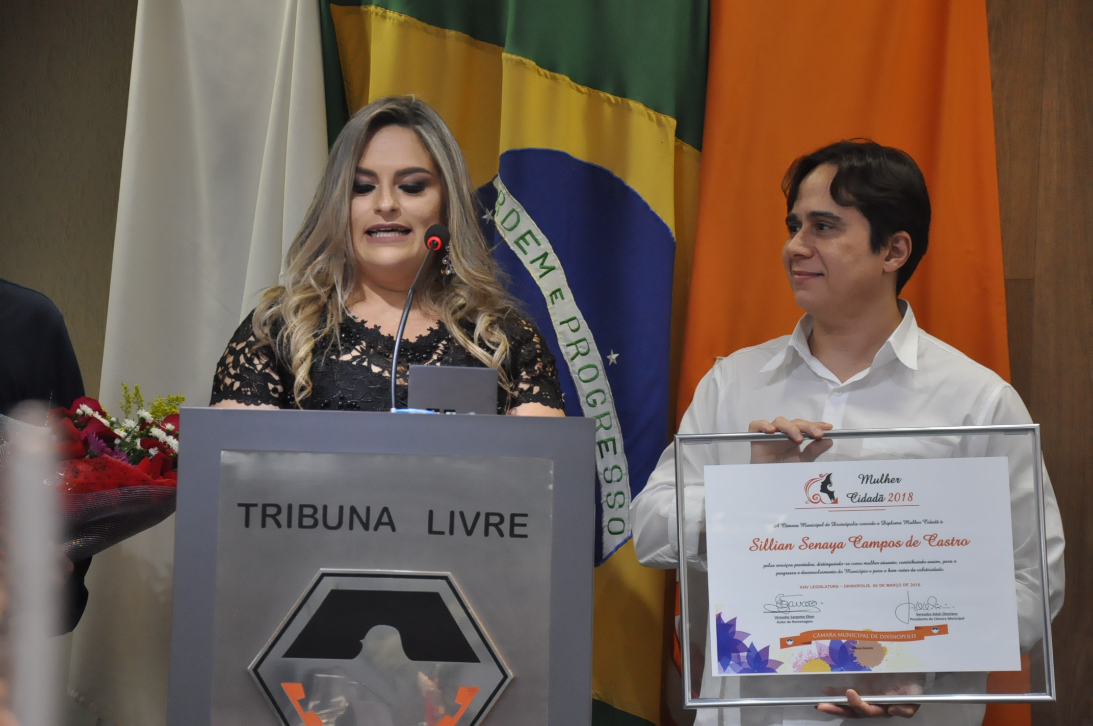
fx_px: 4185
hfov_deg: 14.9
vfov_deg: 9.9
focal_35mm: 138
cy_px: 363
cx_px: 546
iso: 2000
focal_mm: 92
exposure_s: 1/100
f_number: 5.6
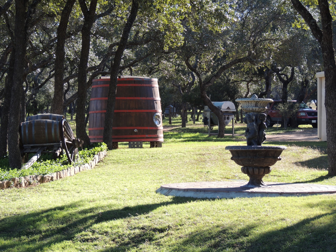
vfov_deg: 12.3
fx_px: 1165
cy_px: 126
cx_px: 168
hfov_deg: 16.4
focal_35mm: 120
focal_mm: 21.4
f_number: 4.2
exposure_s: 1/200
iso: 100
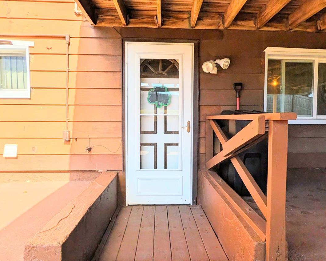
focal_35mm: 17
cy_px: 73
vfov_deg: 72.9
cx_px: 166
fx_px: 164
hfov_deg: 89.6
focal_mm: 2.02
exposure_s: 1/3906
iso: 52
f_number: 1.7
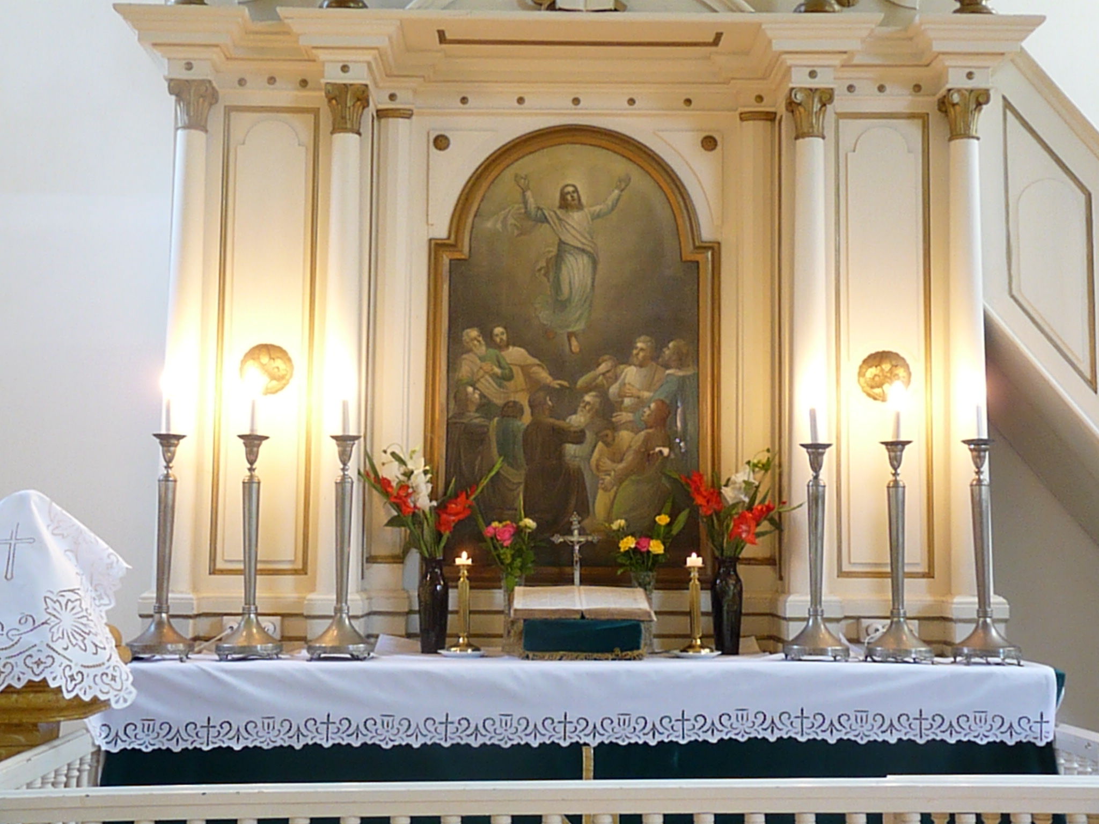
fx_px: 1556
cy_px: 412
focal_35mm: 49
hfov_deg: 38.9
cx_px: 550
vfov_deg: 29.7
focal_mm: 8.7
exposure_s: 1/60
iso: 800
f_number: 3.2
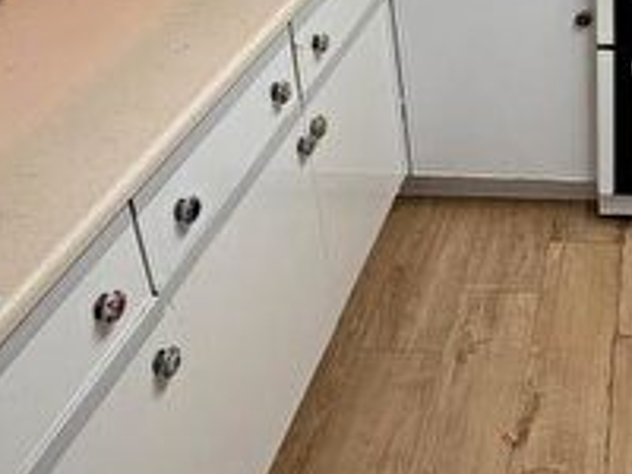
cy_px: -24
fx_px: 895
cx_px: 638
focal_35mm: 49
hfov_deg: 35.1
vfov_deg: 27.6
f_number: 2.2
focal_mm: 2.22
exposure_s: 1/50
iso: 125
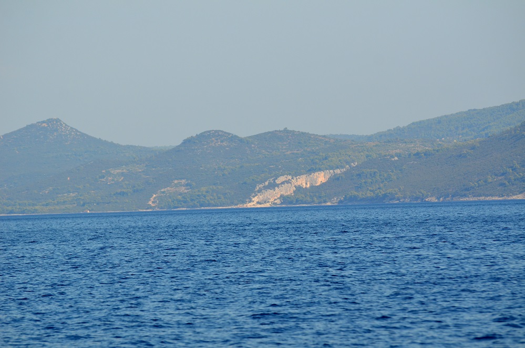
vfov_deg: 5.1
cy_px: 174
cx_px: 262
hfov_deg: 7.6
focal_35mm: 270
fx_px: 3928
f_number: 5.6
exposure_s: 1/2000
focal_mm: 180
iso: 400
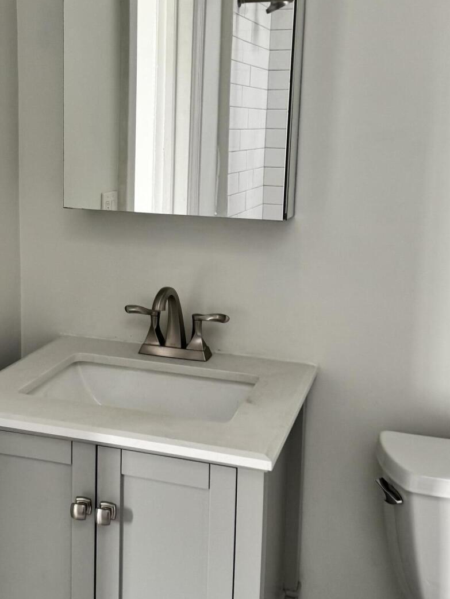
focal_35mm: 46
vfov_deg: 41.0
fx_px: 797
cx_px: 146
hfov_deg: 31.3
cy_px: 238
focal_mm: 6.76
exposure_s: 1/48
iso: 160
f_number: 1.78
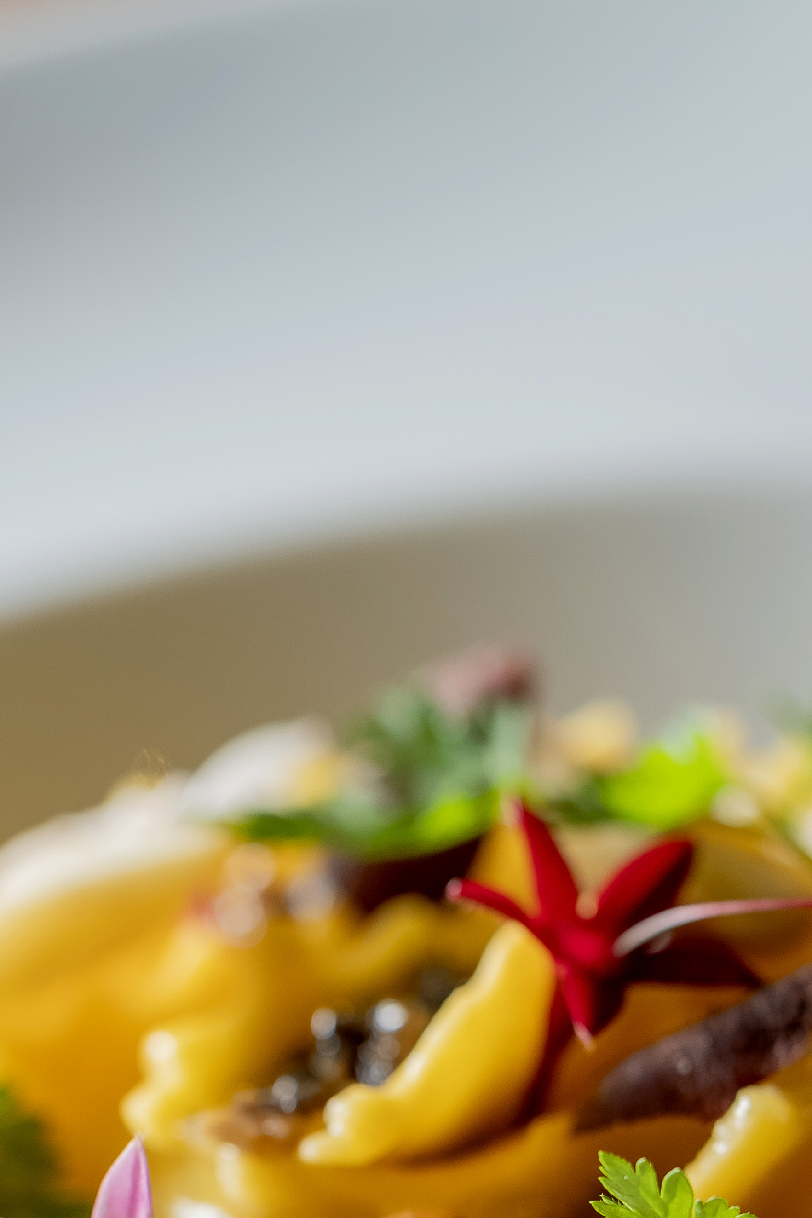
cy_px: 1249
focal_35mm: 204
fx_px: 6901
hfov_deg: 6.7
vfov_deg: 10.0
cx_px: 406
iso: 400
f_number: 4
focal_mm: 90
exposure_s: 1/250
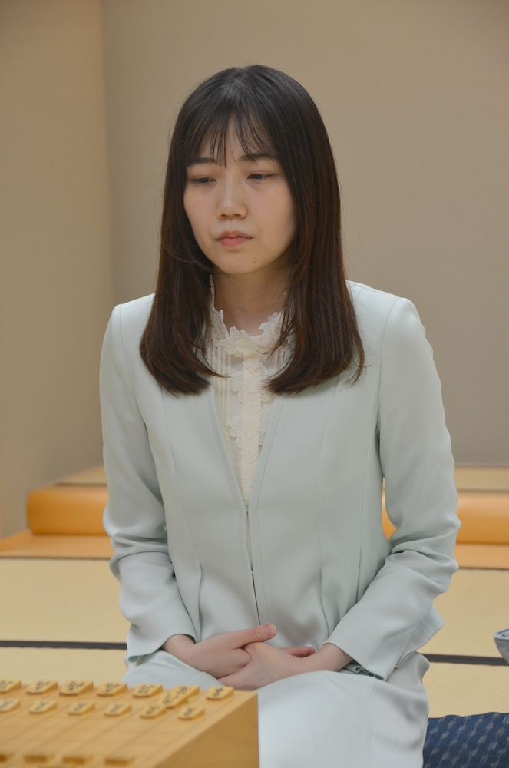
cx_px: 254
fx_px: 2235
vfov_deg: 19.5
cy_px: 384
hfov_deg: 13.0
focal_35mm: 105
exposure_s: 1/80
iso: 400
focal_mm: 70
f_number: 5
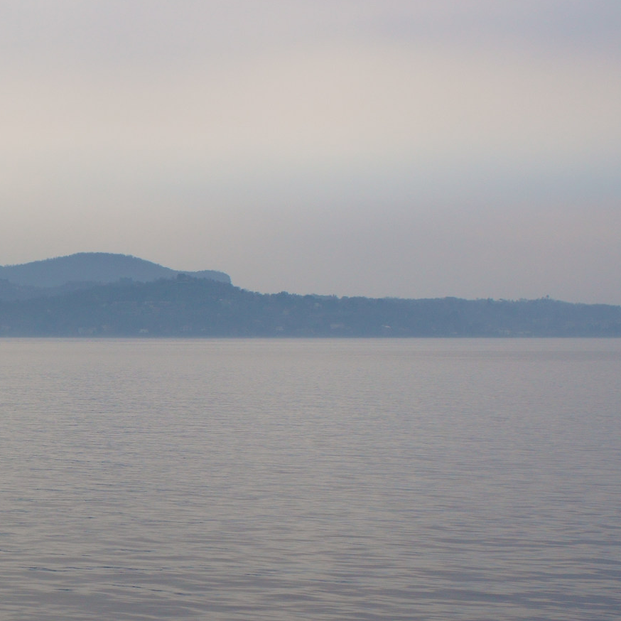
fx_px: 1705
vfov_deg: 20.4
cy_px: 491
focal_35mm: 84
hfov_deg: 19.0
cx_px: -198
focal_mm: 24
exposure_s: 1/1000
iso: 200
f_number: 8
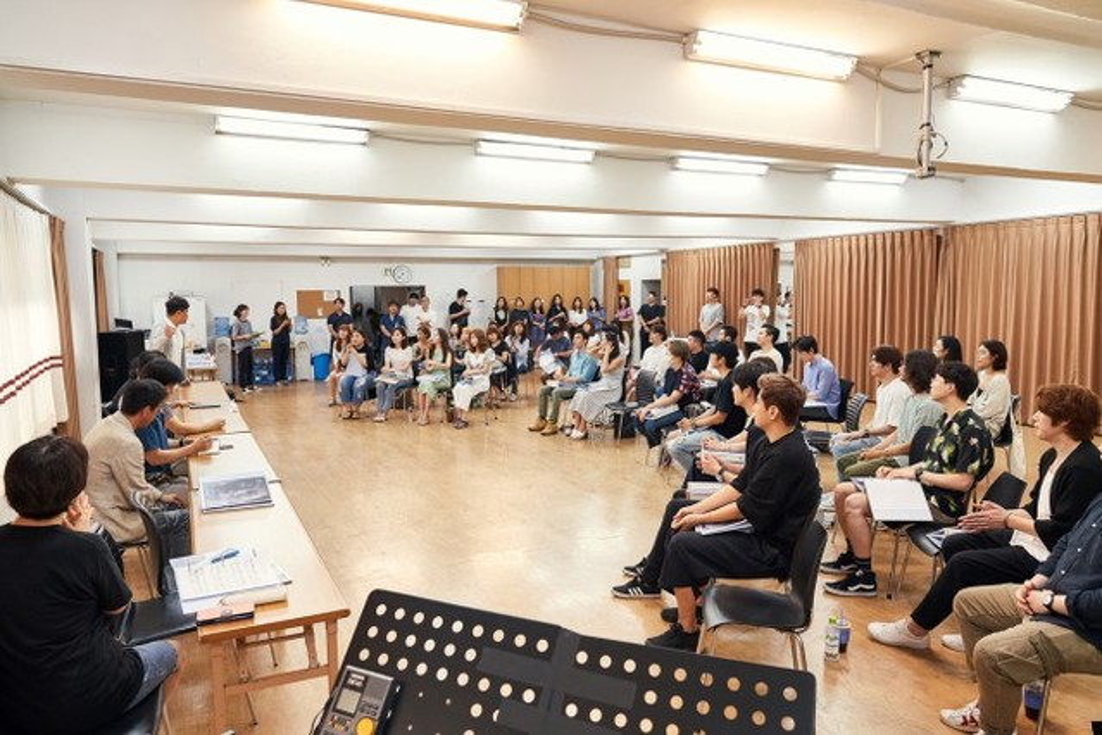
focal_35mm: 24
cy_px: 368
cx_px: 551
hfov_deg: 73.7
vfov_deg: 53.1
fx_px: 735
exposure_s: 1/160
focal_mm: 24
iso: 2500
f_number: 4
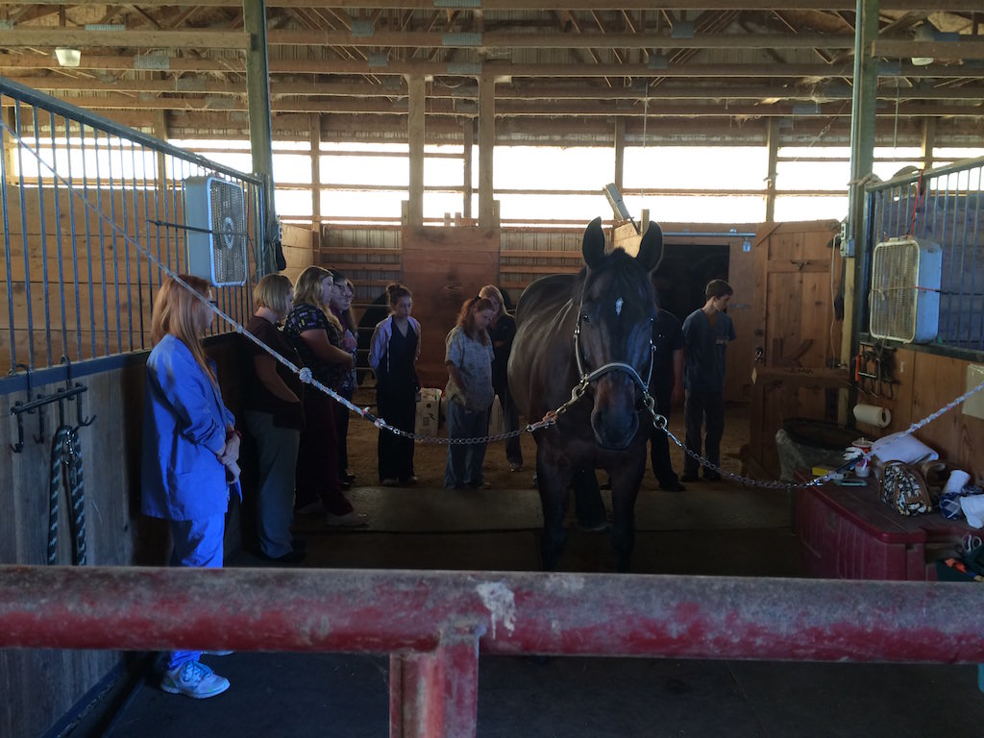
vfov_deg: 48.2
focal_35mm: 29
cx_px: 492
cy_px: 369
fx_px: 824
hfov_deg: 61.7
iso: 64
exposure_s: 1/30
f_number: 2.2
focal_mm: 4.15
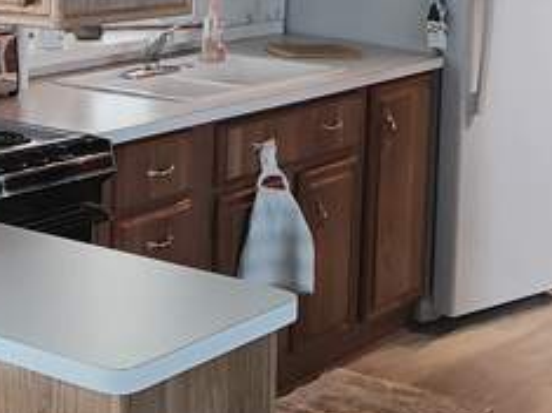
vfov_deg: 17.2
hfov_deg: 21.1
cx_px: -146
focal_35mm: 85
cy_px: 61
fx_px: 1355
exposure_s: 1/24
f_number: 1.5
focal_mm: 4.15
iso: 382
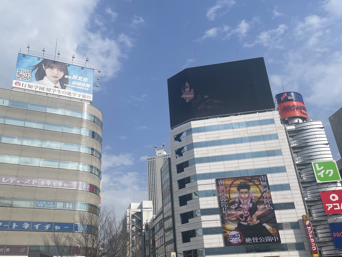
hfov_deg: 56.8
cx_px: 158
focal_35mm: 32
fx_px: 316
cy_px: 153
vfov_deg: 44.0
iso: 32
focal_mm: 4.2
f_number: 1.6
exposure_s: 1/6135
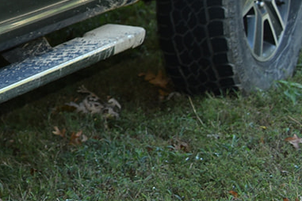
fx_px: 2466
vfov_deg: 4.6
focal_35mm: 294
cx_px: -263
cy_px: -205
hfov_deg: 6.8
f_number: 5.6
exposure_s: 1/125
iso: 320
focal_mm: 70
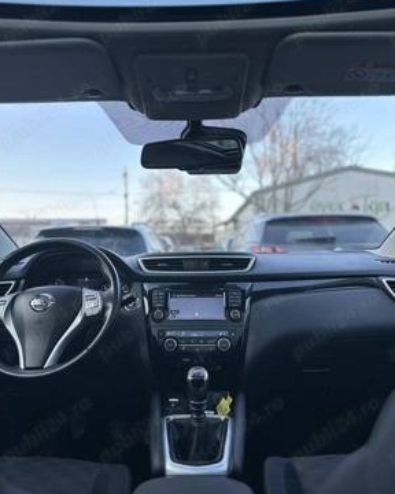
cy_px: 243
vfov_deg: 66.0
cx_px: 191
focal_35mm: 26
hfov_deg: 54.9
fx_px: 380
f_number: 1.78
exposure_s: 1/252
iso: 80
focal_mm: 6.86
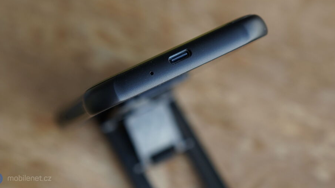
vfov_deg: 19.7
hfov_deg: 34.4
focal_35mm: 61
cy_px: 72
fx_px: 542
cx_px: 163
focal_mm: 55
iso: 200
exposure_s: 1/125
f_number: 3.2
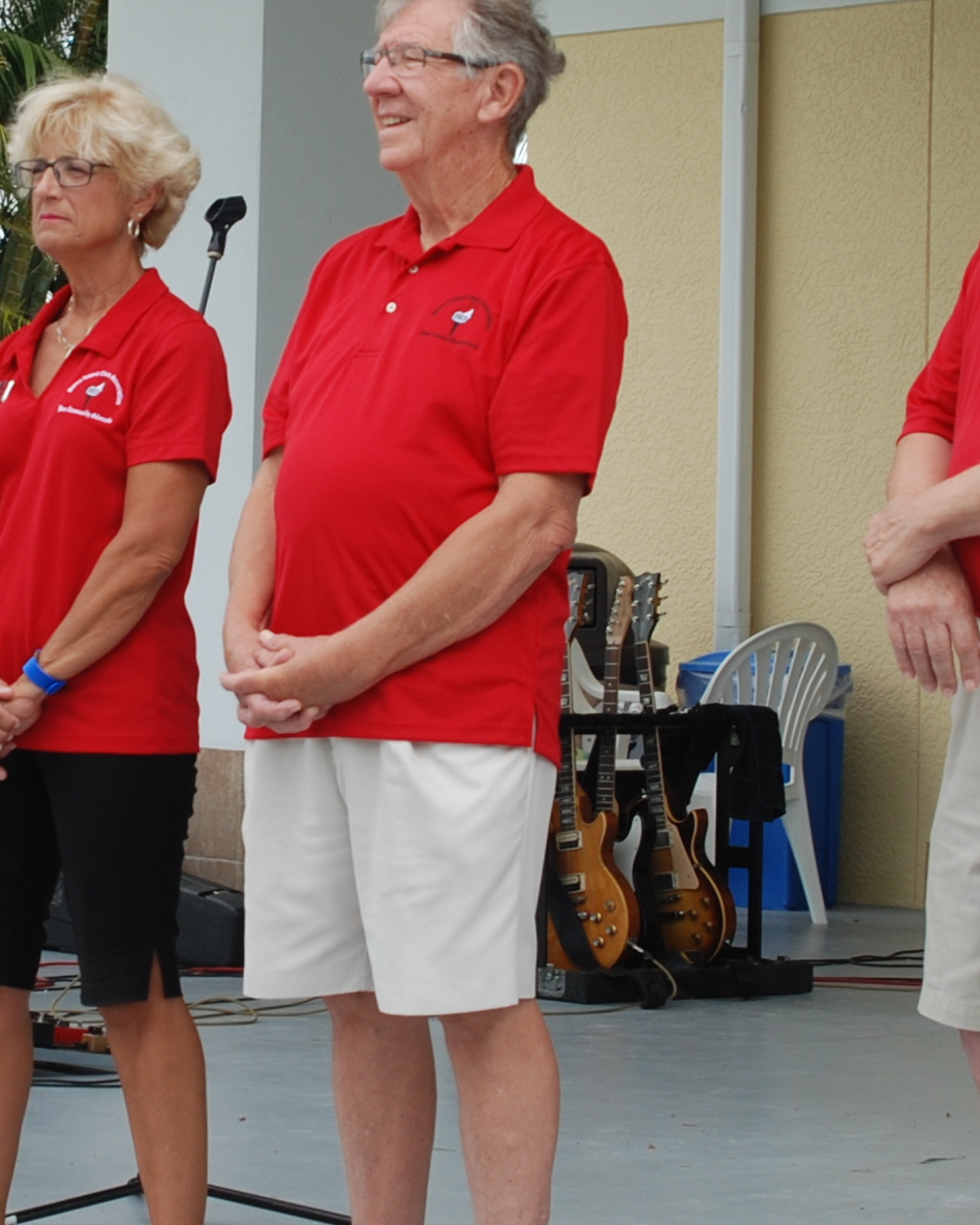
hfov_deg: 11.9
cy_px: 450
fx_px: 4677
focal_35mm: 129
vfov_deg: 14.9
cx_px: 159
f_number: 5.6
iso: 100
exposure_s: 1/125
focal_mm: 28
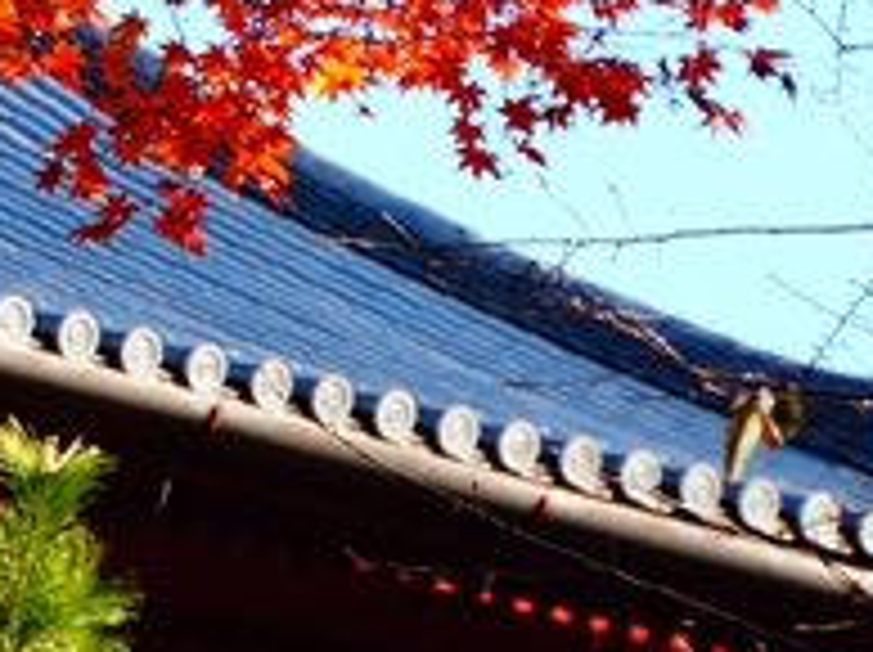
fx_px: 10534
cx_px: -801
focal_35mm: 418
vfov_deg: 3.5
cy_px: 29
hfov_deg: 4.7
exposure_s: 1/125
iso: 100
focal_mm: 70.2
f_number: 6.3
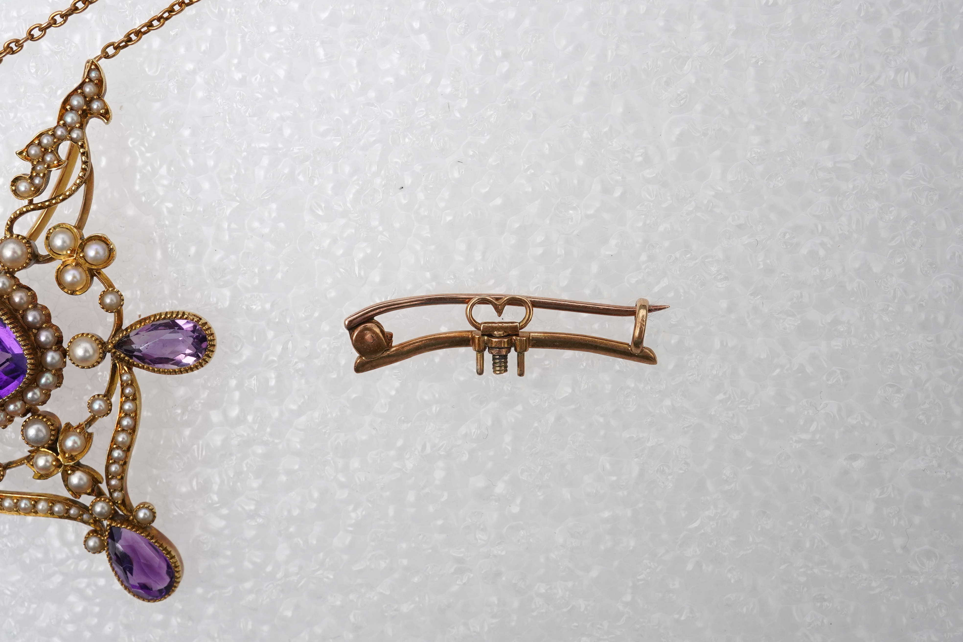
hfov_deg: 43.6
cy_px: 321
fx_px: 1204
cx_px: 482
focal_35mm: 45
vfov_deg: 29.9
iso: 500
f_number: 20
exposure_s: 1/100
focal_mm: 30
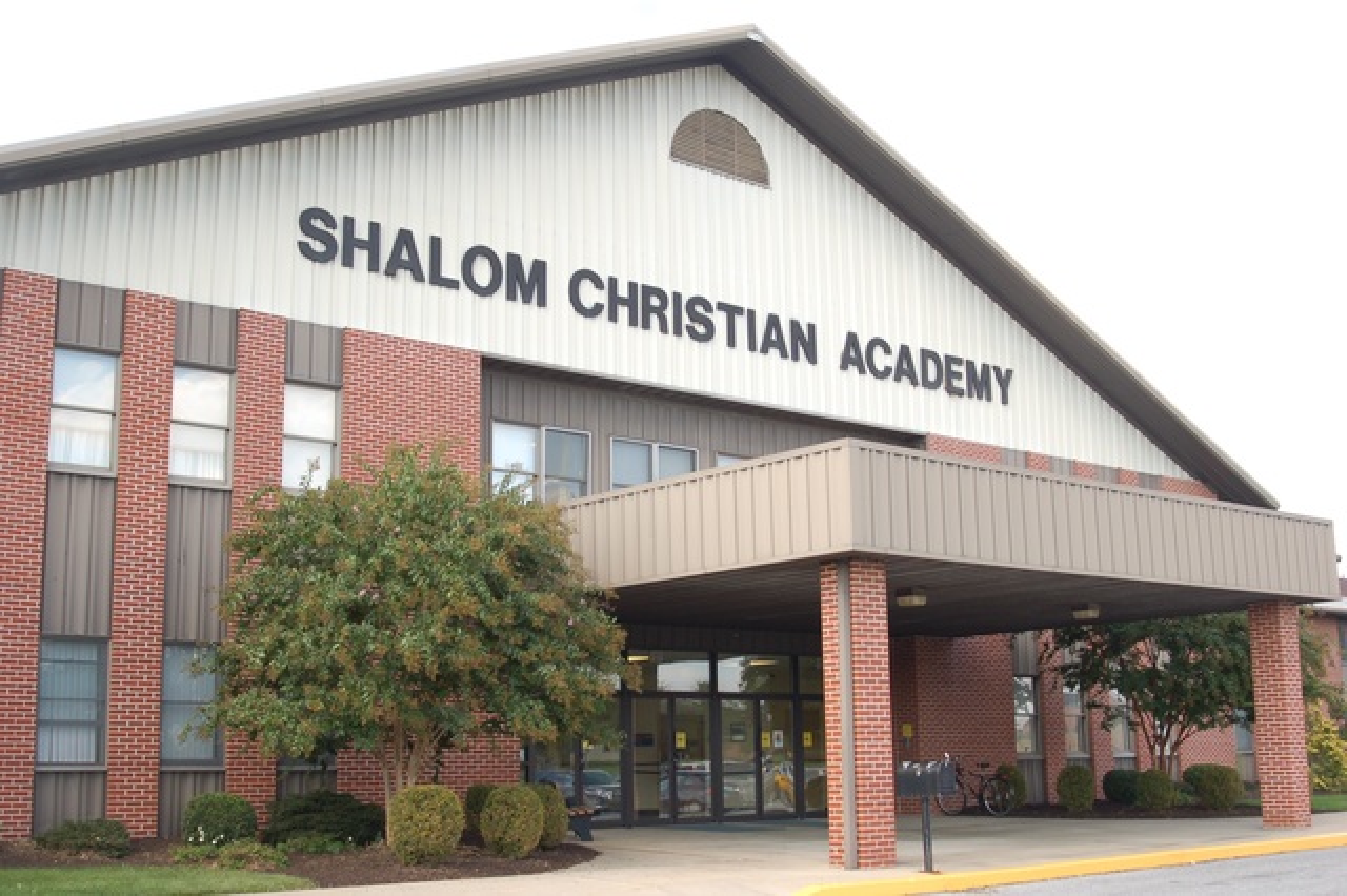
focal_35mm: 42
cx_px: 674
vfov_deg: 31.9
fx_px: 1571
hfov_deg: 46.4
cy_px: 448
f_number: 5
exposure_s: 1/100
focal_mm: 28
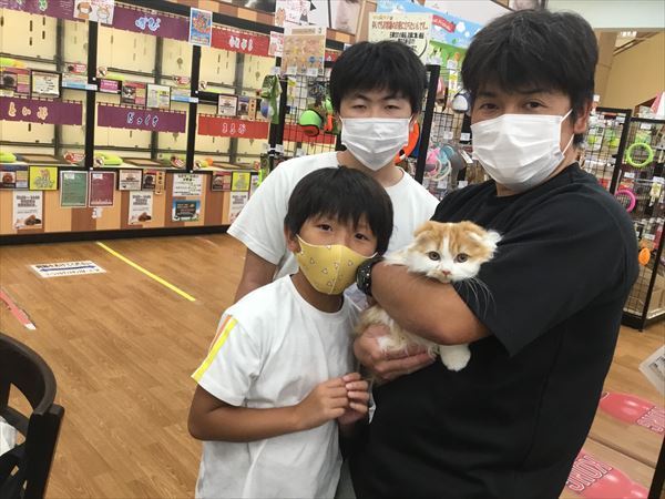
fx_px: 596
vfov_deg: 45.4
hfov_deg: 58.4
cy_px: 250
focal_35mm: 31
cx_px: 332
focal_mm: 3.3
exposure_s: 1/33
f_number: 2.4
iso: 50
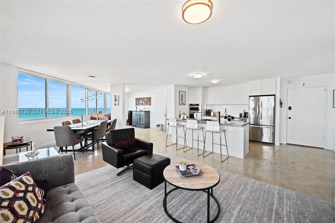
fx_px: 130
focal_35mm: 14
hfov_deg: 104.2
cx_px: 168
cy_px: 112
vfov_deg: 81.2
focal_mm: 14
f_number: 8
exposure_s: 1/13
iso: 400
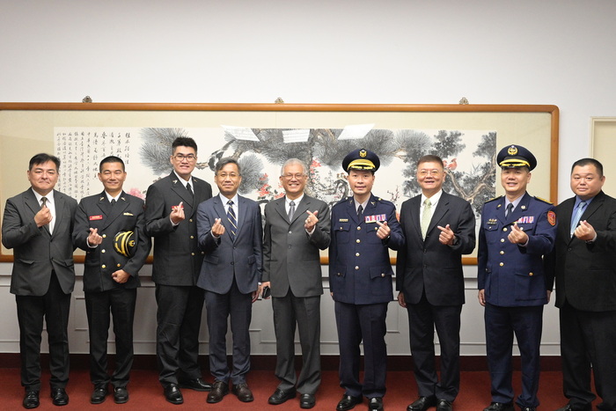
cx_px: 308
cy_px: 206
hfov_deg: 53.1
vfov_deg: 36.9
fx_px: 616
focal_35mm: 36
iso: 4000
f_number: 5
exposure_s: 1/320
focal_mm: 24
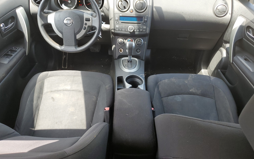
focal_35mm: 28
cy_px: 78
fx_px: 194
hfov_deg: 66.5
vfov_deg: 44.5
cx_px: 127
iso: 50
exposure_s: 1/208
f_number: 1.5
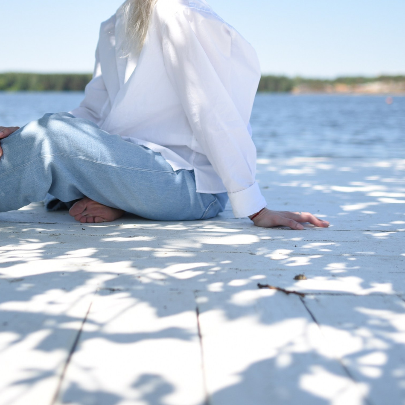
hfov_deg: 30.8
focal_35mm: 55
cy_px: 81
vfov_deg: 30.3
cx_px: 133
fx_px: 728
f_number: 1.6
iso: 100
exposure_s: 1/4000
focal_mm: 24
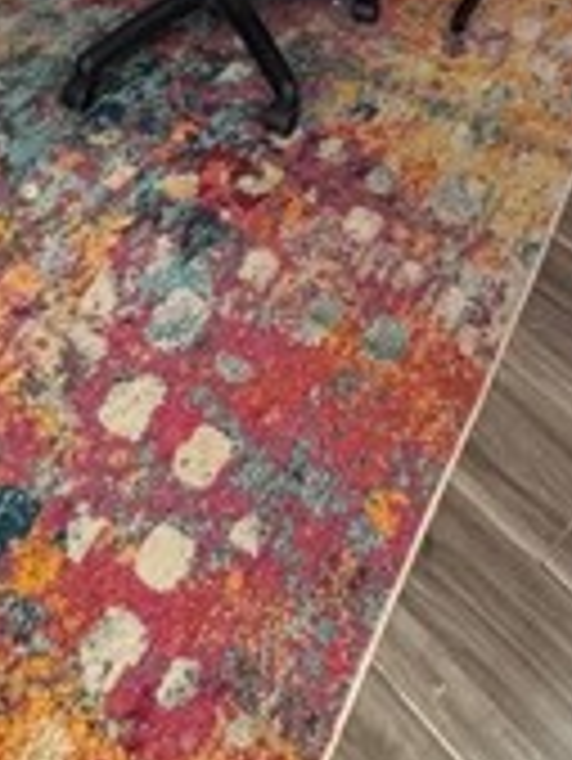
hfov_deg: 27.5
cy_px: -432
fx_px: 1166
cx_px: 356
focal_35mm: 53
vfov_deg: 25.3
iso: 320
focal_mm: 2.22
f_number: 2.2
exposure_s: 1/60
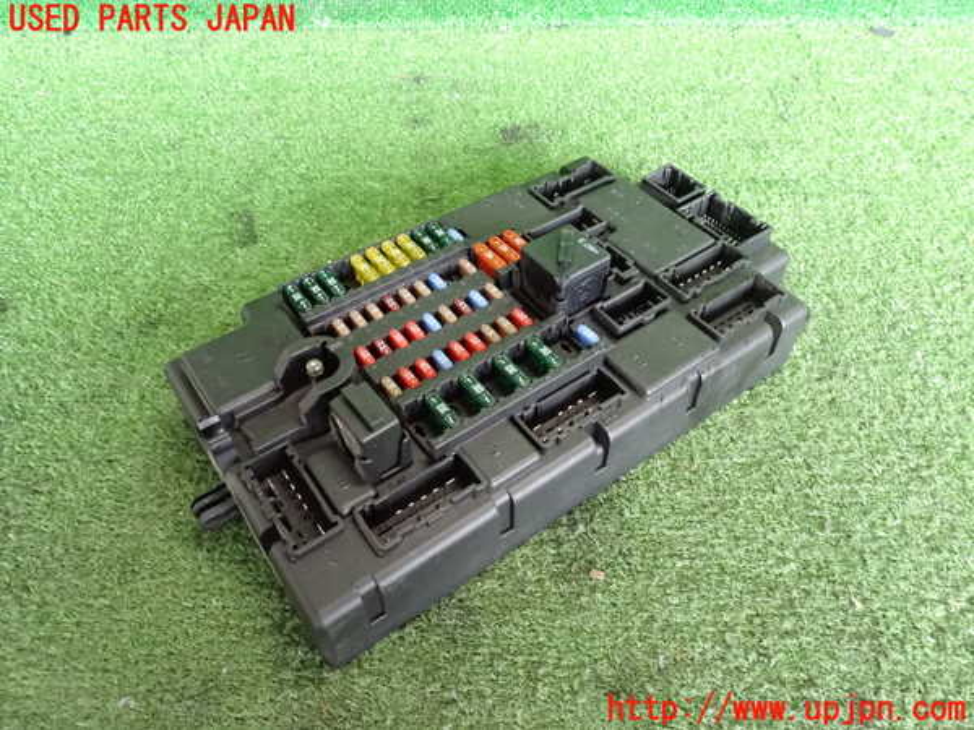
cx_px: 487
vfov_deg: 54.9
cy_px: 365
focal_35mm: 25
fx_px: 703
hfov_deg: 69.4
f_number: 2.8
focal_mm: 4.5
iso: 1250
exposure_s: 1/100
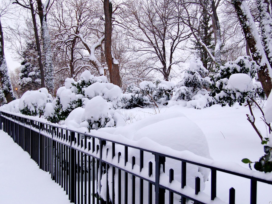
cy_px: 103
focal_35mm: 43
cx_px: 143
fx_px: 338
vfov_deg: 33.6
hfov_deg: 43.8
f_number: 5.6
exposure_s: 1/125
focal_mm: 26
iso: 400
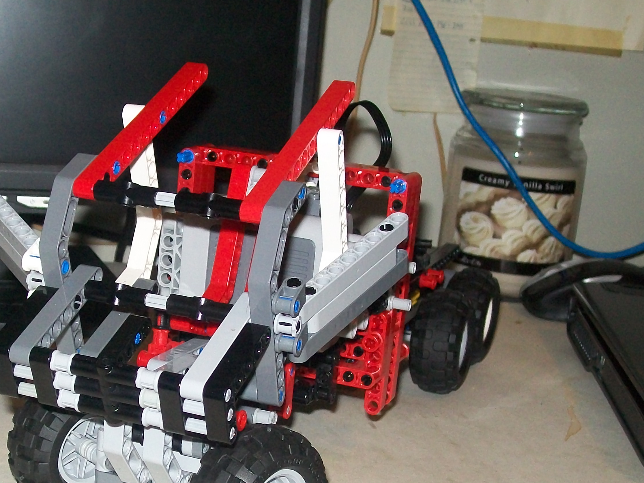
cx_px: 198
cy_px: 372
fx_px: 1302
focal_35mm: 70
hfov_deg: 27.6
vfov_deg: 20.8
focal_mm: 7.6
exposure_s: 1/80
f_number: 3
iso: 160
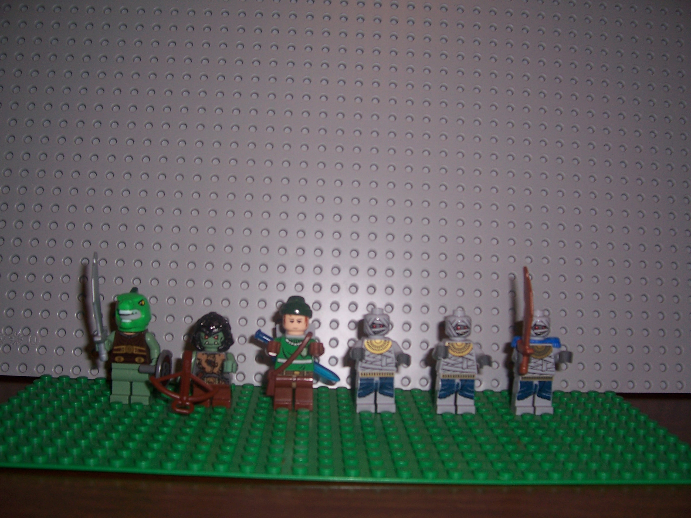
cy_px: 259
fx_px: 679
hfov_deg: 54.0
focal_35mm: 34
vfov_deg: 41.8
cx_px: 346
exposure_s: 1/60
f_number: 2.7
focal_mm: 5.6
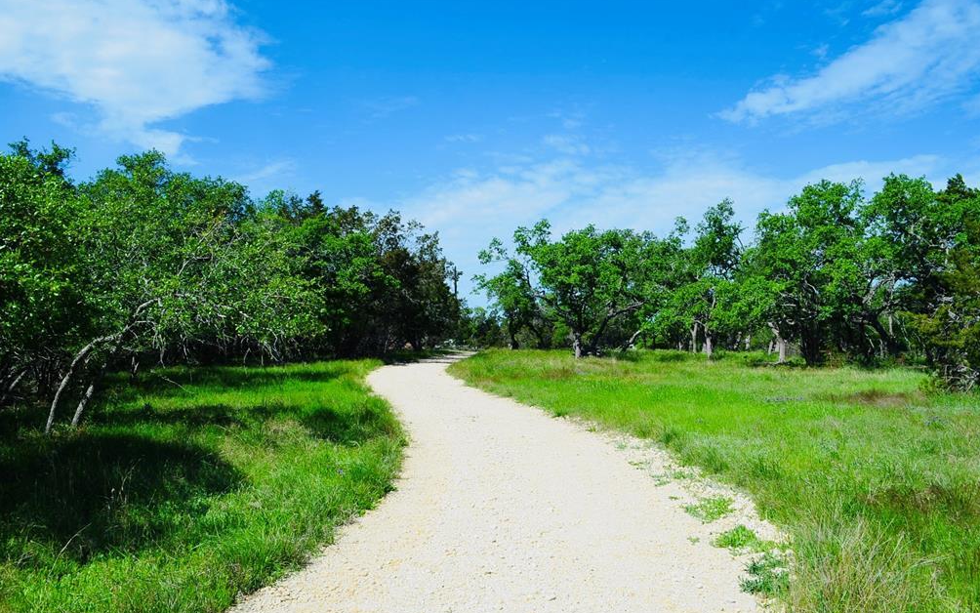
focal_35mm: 28
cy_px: 325
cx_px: 483
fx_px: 748
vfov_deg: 44.5
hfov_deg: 66.5
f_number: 11
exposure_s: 1/125
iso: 100
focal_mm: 18
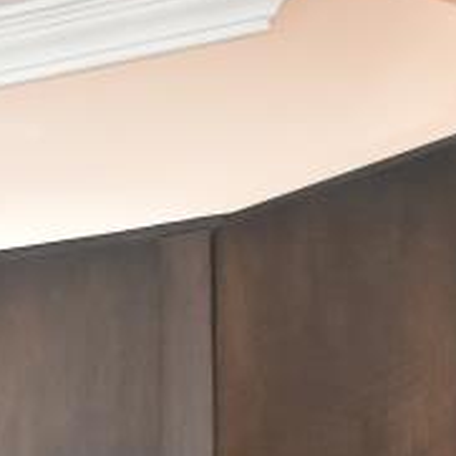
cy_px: 864
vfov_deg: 14.2
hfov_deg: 8.8
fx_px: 1580
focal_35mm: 106
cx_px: -1265
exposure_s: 1/125
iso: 1600
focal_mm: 15
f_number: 3.5
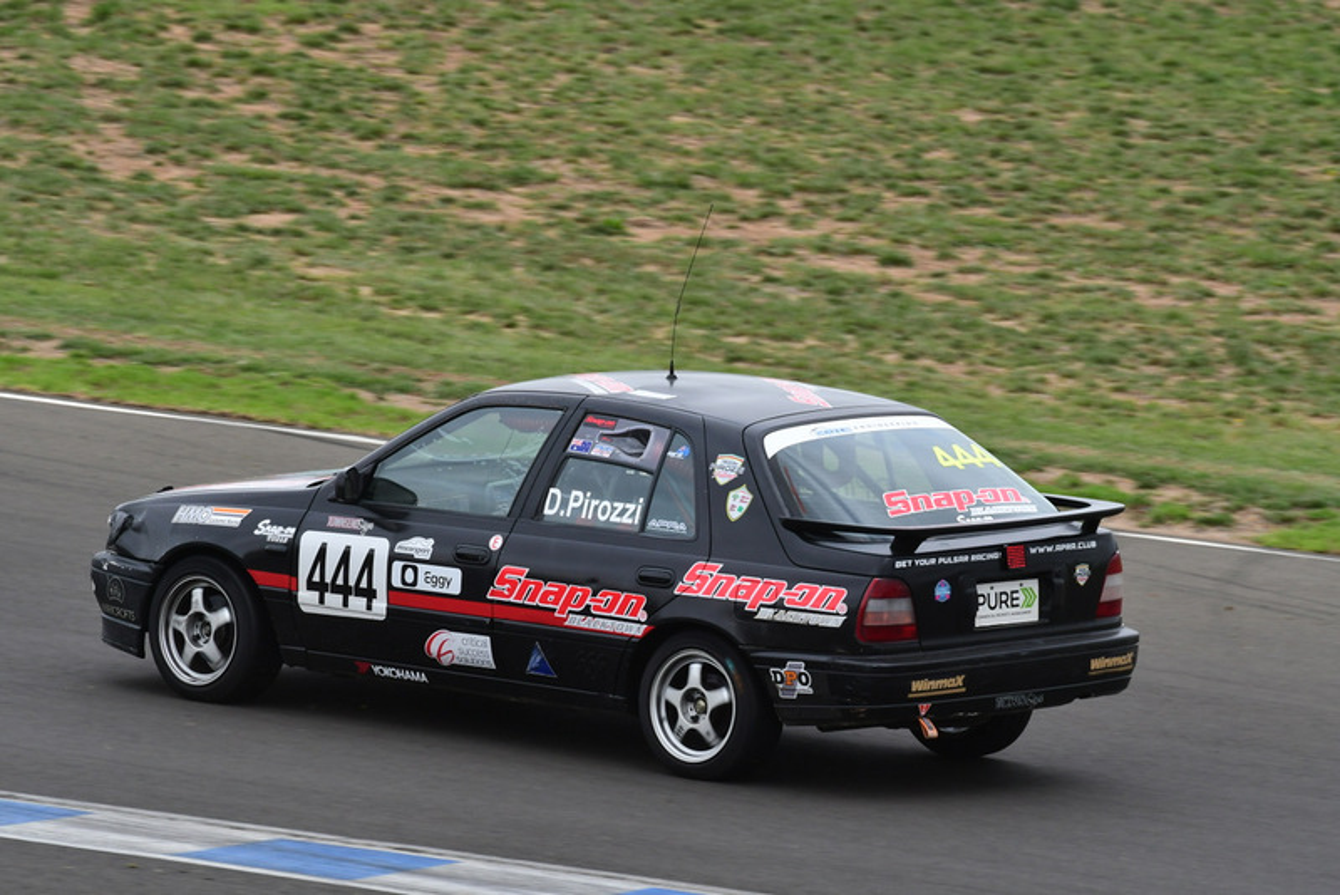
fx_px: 22340
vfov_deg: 2.3
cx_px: 670
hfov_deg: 3.4
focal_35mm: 600
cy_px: 448
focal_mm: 400
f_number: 11
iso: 640
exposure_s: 1/640
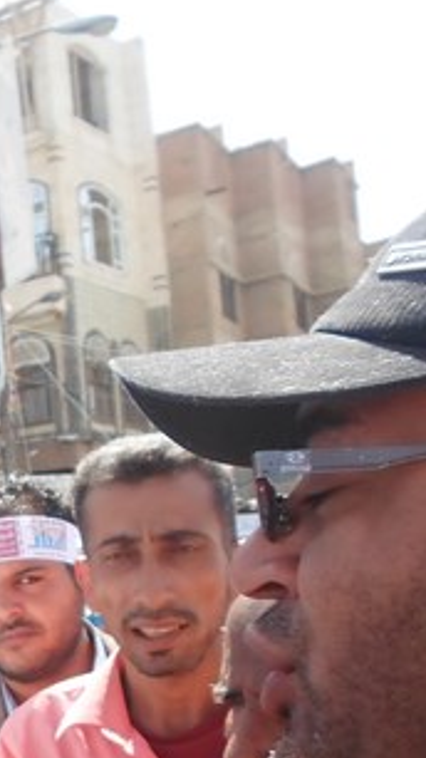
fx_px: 1145
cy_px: 570
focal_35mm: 57
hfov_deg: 17.4
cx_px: -322
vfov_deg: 35.8
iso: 80
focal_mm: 4.5
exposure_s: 1/500
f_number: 2.5
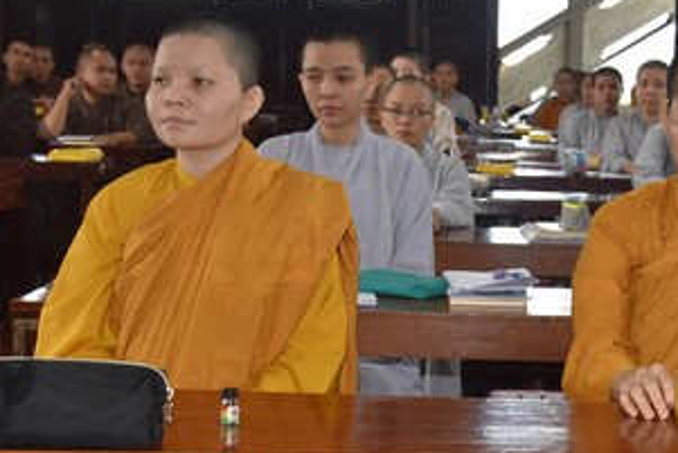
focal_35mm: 82
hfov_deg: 24.1
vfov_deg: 16.7
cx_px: 606
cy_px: 228
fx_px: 1545
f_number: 5.6
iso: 800
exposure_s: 1/125
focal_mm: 38
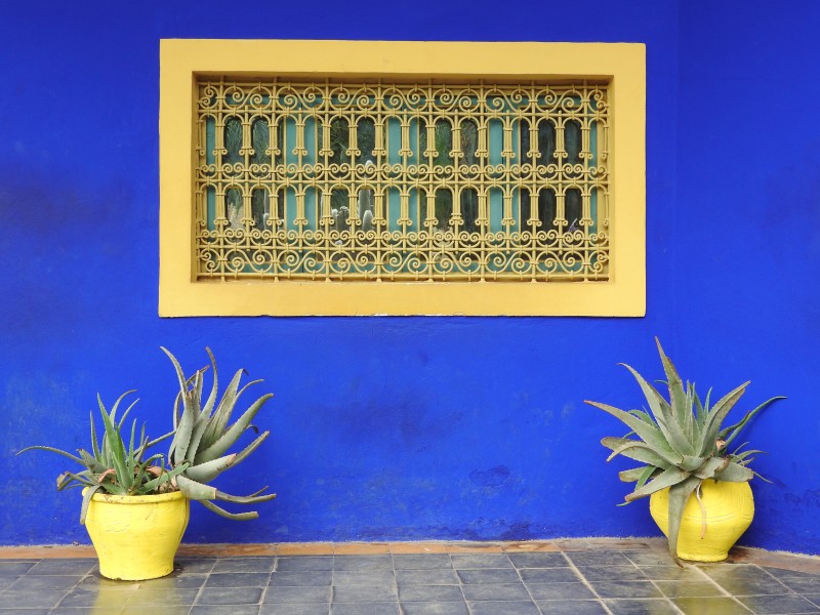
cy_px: 308
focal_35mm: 50
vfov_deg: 29.1
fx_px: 1184
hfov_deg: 38.2
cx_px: 410
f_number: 4
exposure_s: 1/80
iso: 100
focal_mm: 9
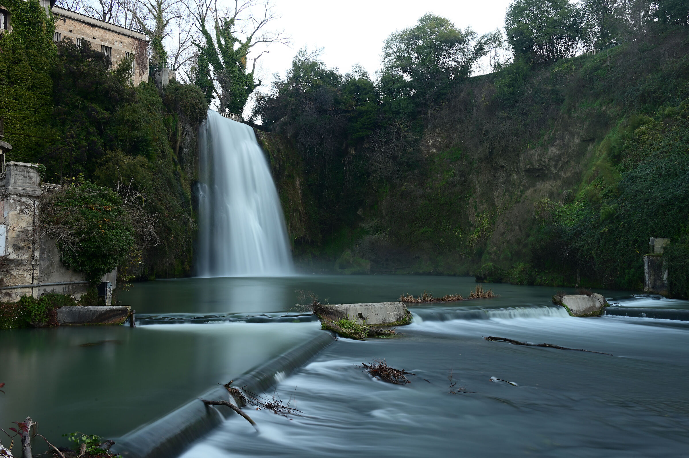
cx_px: 344
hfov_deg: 57.3
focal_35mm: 33
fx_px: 631
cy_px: 229
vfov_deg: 39.9
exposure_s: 30
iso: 100
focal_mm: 33
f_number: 18
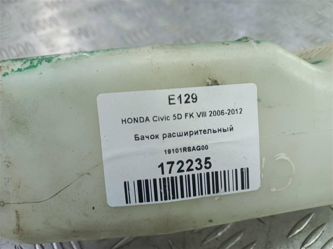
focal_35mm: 25
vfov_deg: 54.9
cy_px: 124
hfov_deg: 69.4
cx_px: 166
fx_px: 240
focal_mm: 4.6
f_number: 1.8
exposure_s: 1/50
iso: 80
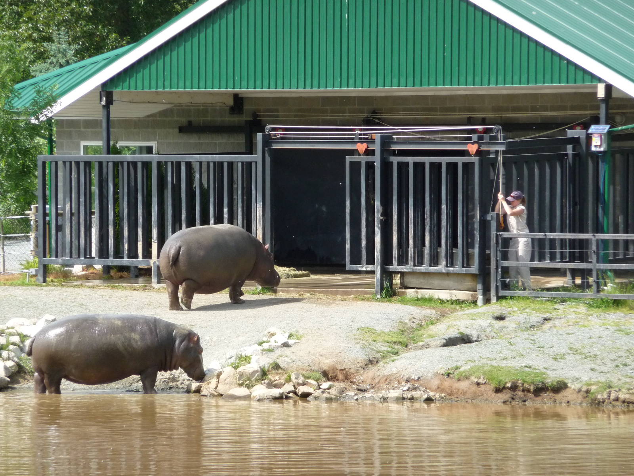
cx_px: 317
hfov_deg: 7.1
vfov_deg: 5.3
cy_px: 238
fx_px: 5128
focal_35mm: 280
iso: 250
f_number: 4.9
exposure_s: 1/500
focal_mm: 47
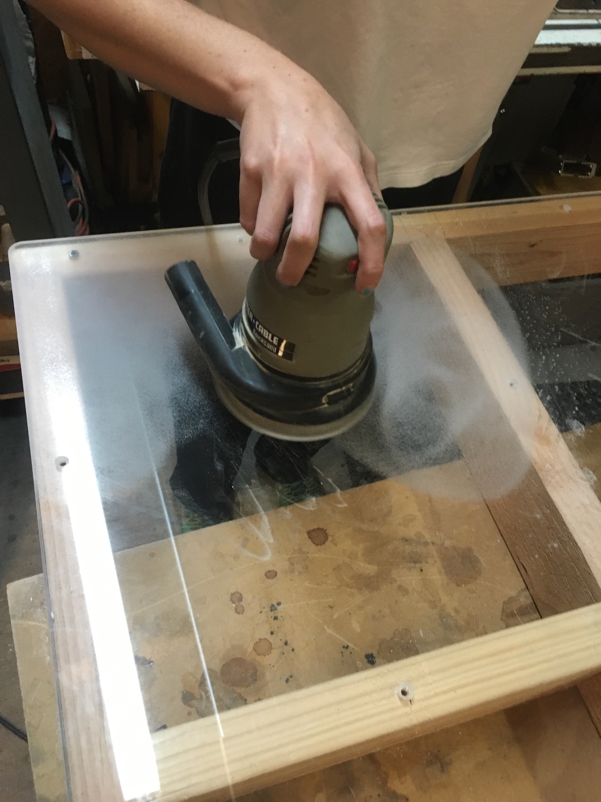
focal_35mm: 29
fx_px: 671
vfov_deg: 61.7
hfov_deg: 48.2
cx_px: 300
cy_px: 401
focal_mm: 4.15
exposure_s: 1/30
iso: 160
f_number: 2.2
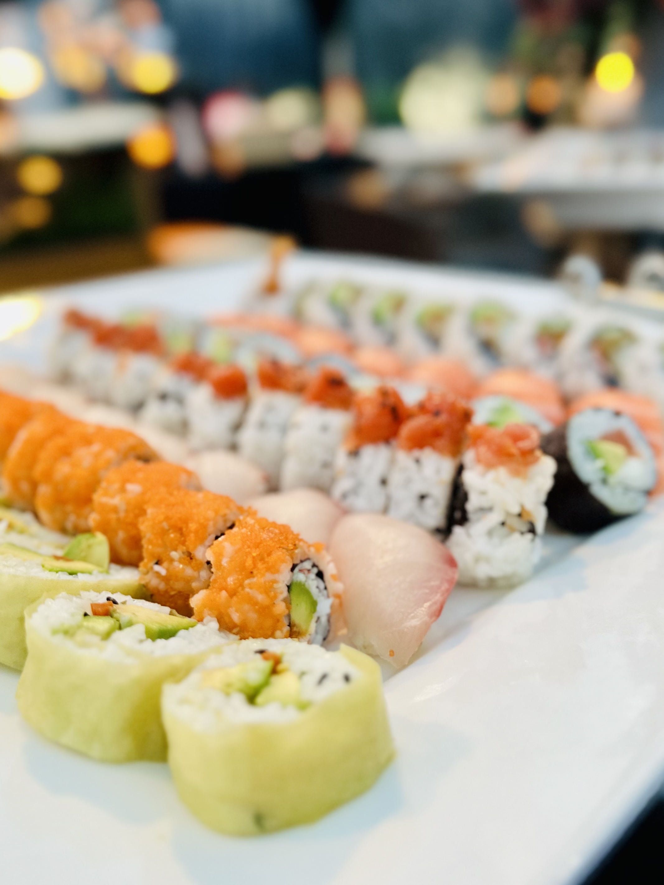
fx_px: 614
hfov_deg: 56.8
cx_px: 332
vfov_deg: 71.6
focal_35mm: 24
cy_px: 442
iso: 160
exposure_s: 1/60
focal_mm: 6.86
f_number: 1.78
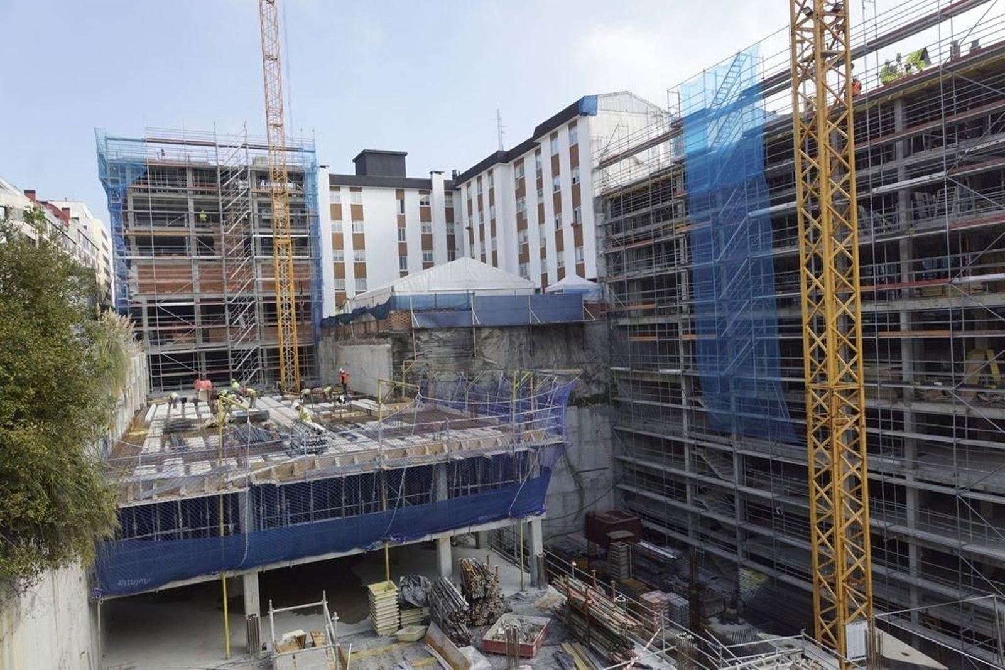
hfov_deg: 73.7
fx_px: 670
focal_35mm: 24
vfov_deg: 53.1
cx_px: 502
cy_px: 335
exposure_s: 1/250
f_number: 8
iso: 200
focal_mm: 16
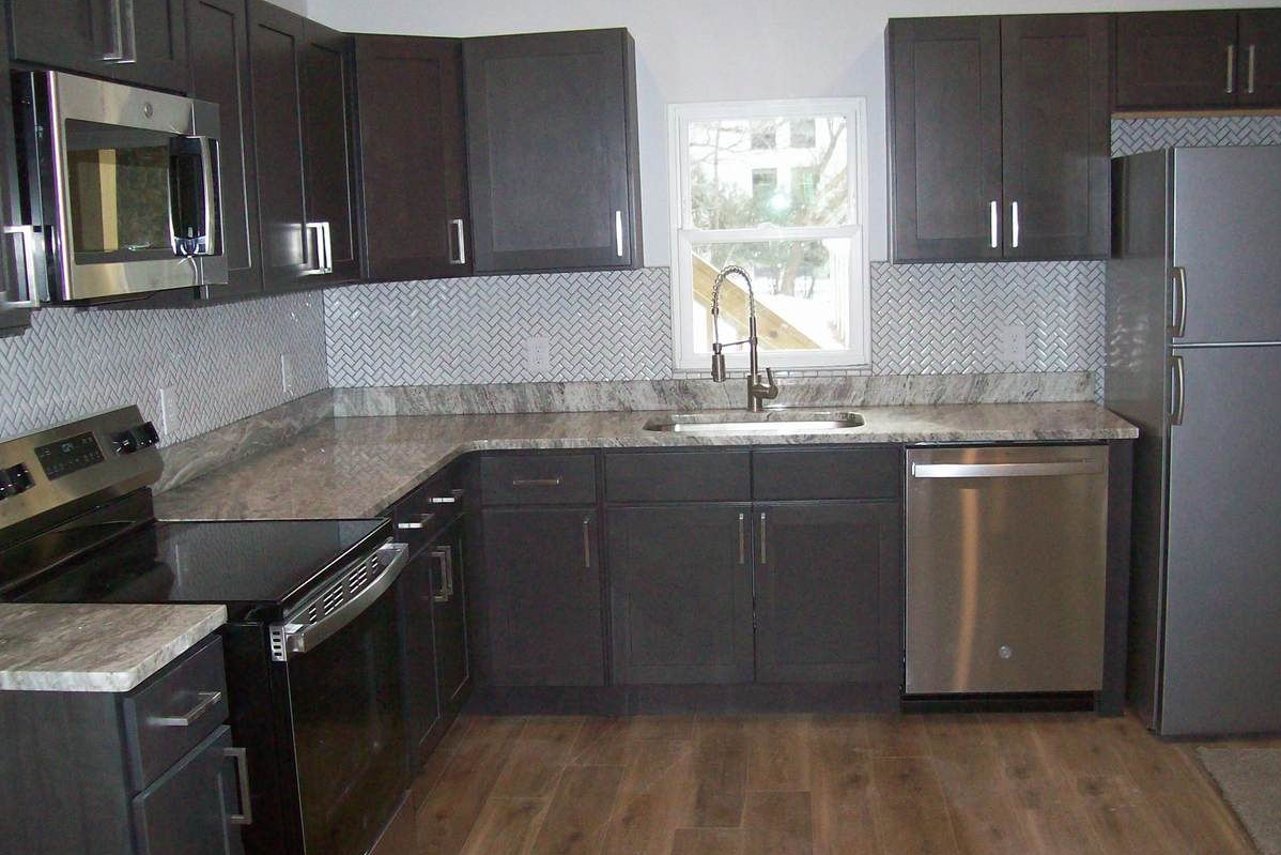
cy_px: 463
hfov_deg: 48.4
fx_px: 1423
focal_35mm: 40
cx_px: 616
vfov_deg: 33.4
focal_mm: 6
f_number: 2.7
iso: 200
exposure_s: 1/64
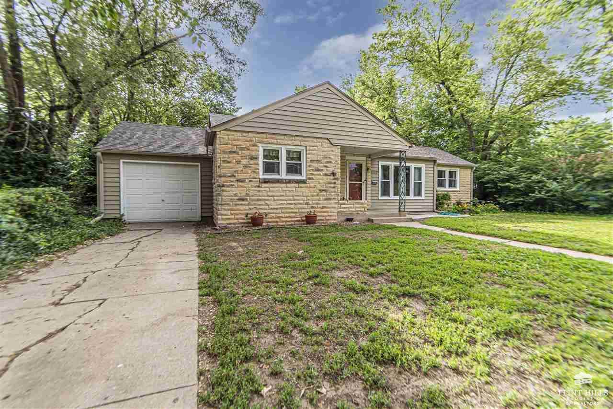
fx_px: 255
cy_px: 204
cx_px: 306
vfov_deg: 77.3
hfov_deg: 100.4
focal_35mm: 15
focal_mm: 10
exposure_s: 1/125
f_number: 6.3
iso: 100
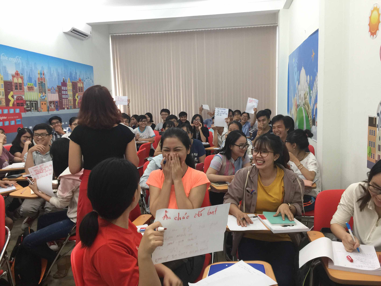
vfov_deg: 48.2
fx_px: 319
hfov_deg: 61.7
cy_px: 143
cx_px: 190
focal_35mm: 29
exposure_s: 1/33
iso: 50
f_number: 2.2
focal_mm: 4.15
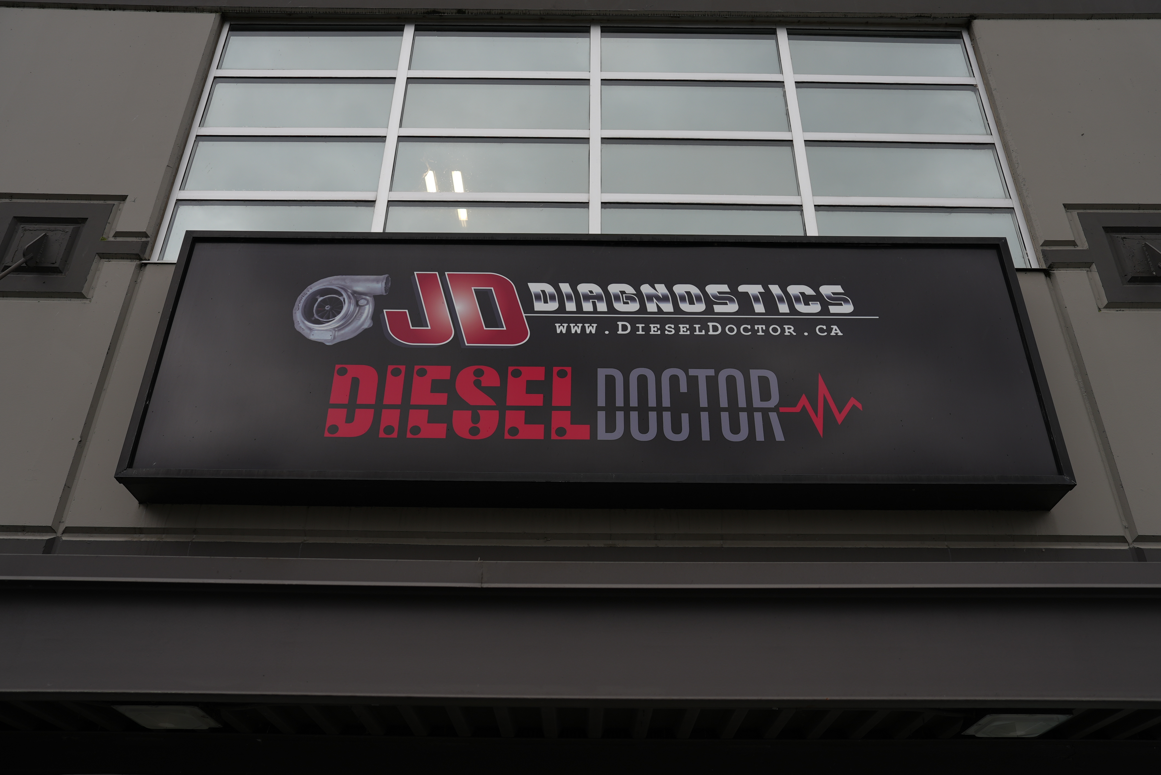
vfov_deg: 43.7
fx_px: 968
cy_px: 388
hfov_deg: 61.9
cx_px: 580
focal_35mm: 30
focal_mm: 30
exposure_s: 1/160
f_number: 3.5
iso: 64
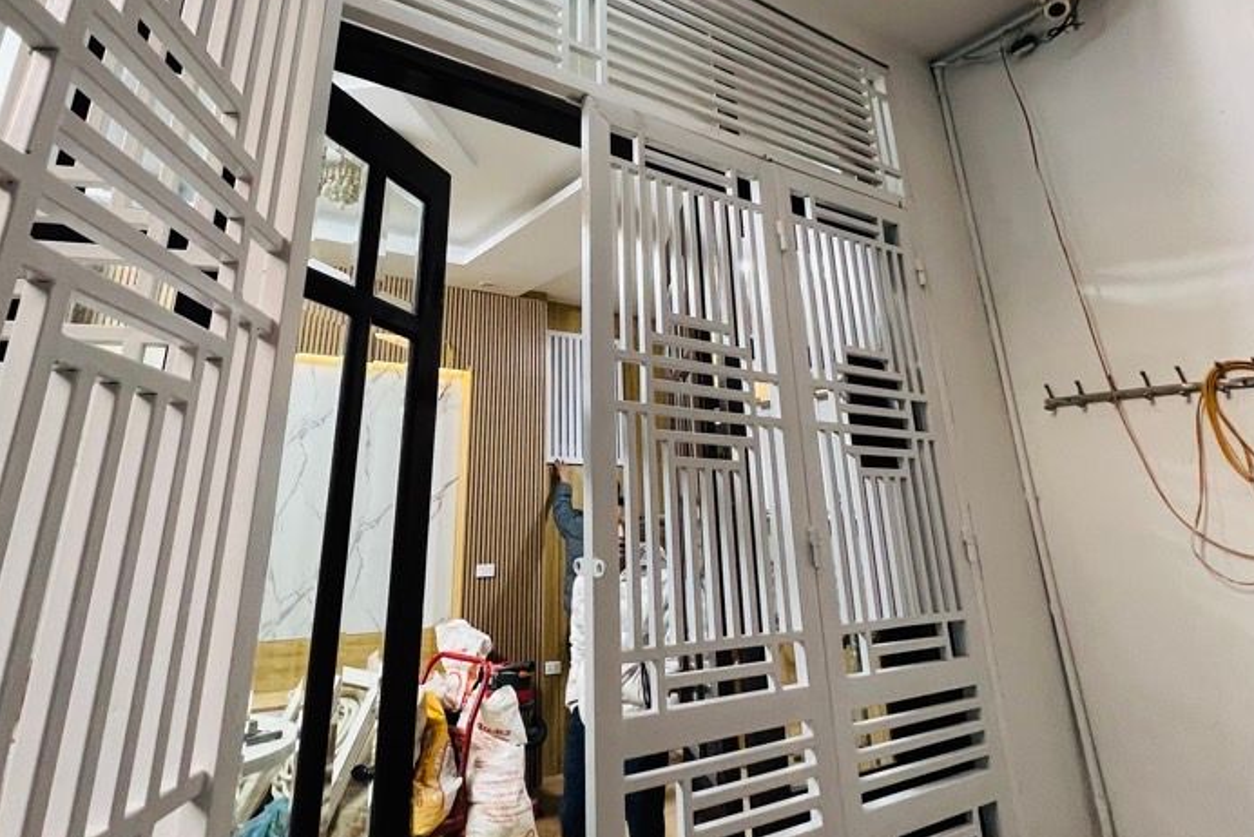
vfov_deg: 59.6
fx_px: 697
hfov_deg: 83.8
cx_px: 578
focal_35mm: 20
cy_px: 241
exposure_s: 1/50
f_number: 1.8
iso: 200
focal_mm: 1.57
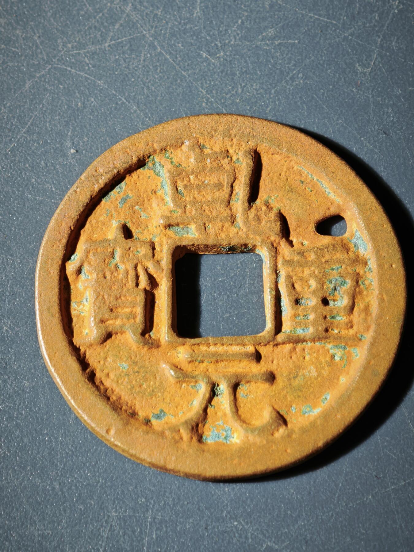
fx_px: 1595
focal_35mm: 100
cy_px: 276
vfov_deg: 19.6
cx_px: 207
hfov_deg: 14.8
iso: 250
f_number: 2
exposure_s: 1/100
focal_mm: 9
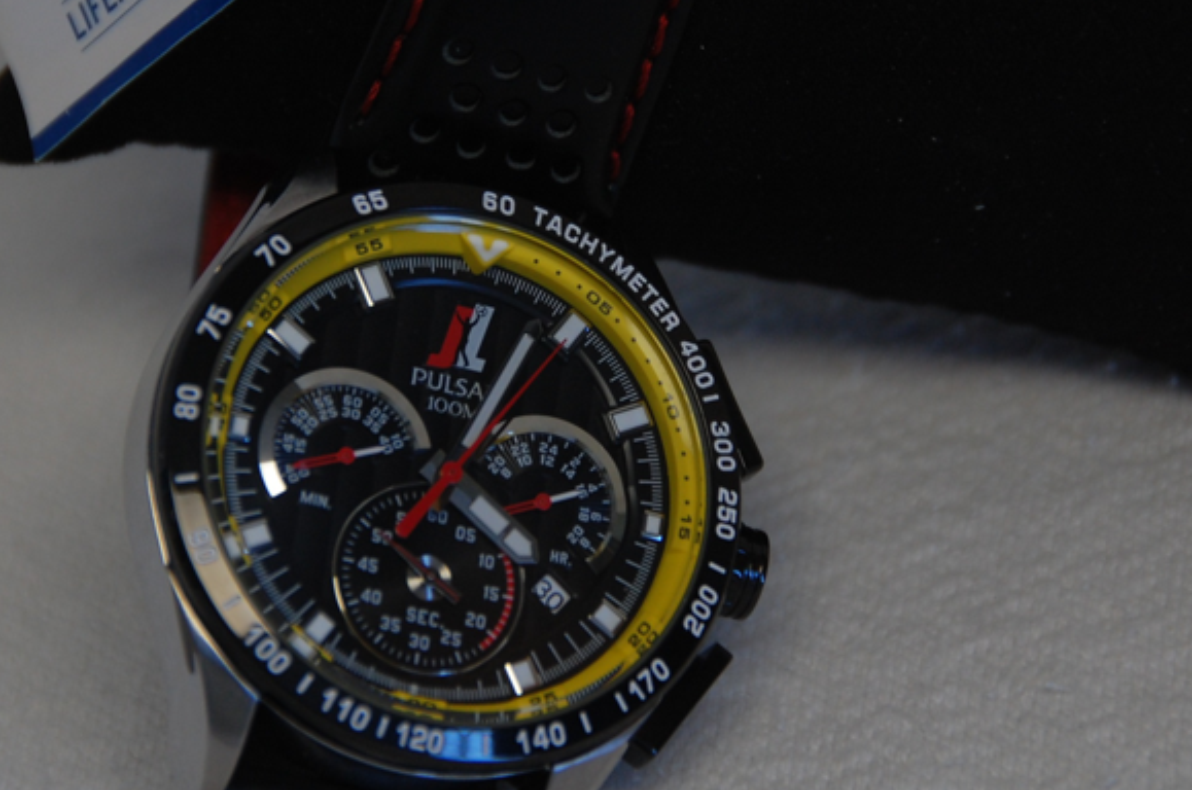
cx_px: 552
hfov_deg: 5.9
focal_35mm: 350
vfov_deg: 3.9
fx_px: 11570
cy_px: 362
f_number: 5.6
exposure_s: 1/50
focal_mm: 150
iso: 400
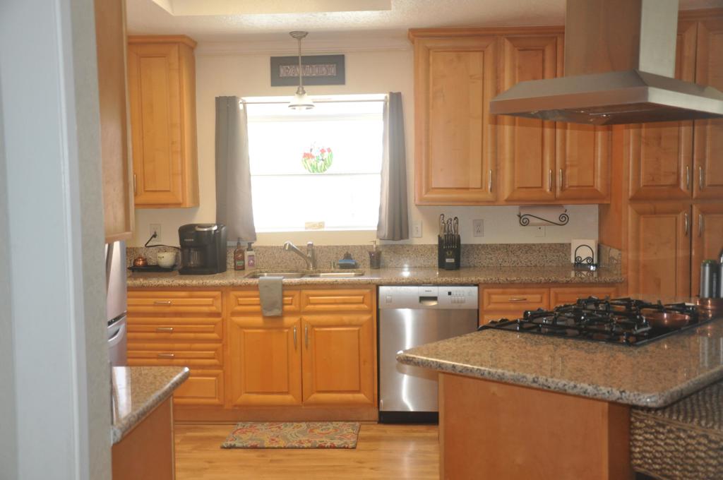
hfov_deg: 49.6
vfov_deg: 34.1
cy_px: 240
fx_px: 782
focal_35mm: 39
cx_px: 362
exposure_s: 1/160
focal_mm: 26
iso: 1000
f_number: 4.5
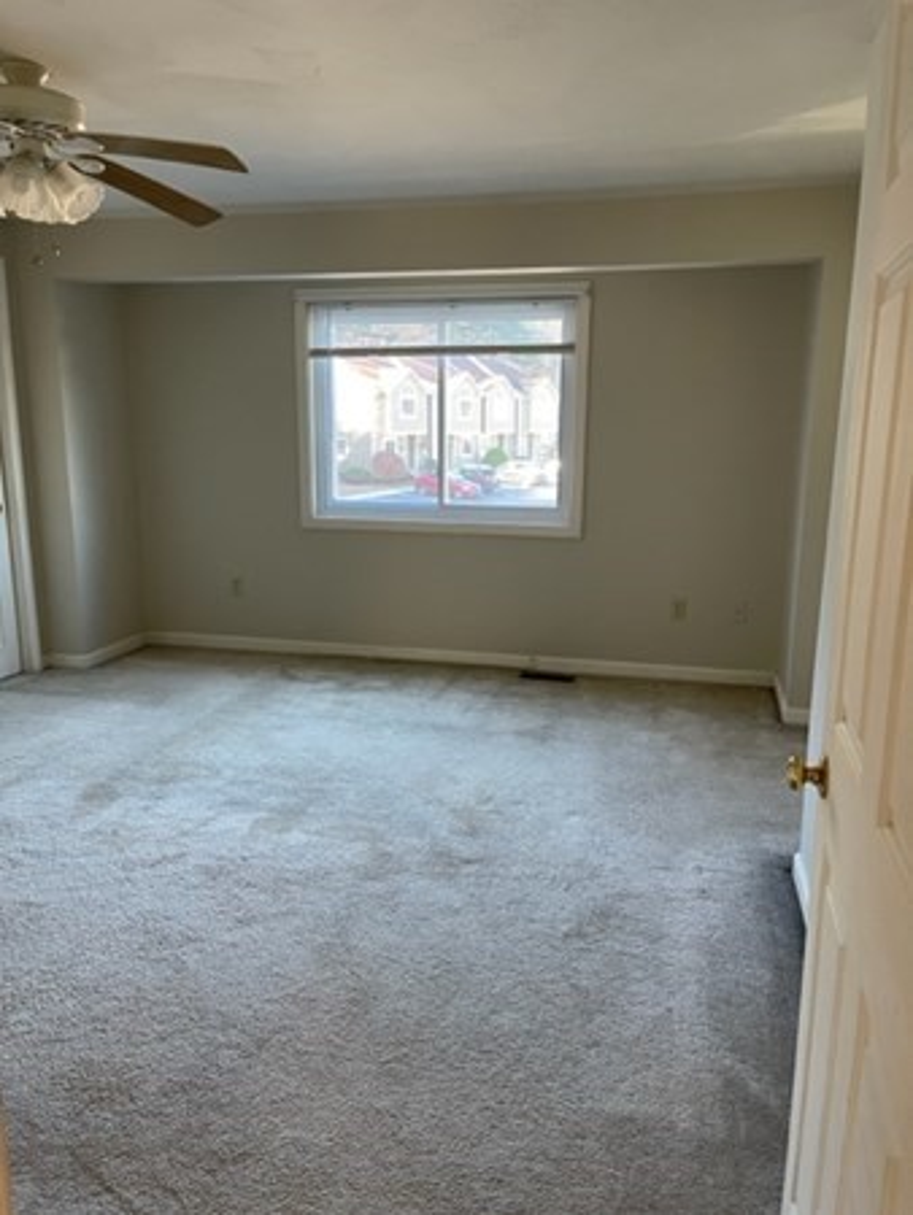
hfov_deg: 53.1
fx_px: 913
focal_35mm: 26
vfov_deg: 67.3
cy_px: 608
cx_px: 456
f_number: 1.6
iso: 160
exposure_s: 1/60
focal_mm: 5.1
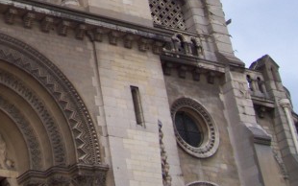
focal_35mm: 93
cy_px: -77
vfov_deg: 13.4
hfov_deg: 21.1
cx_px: -38
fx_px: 756
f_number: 2.7
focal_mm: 5.6
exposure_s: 1/360
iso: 80
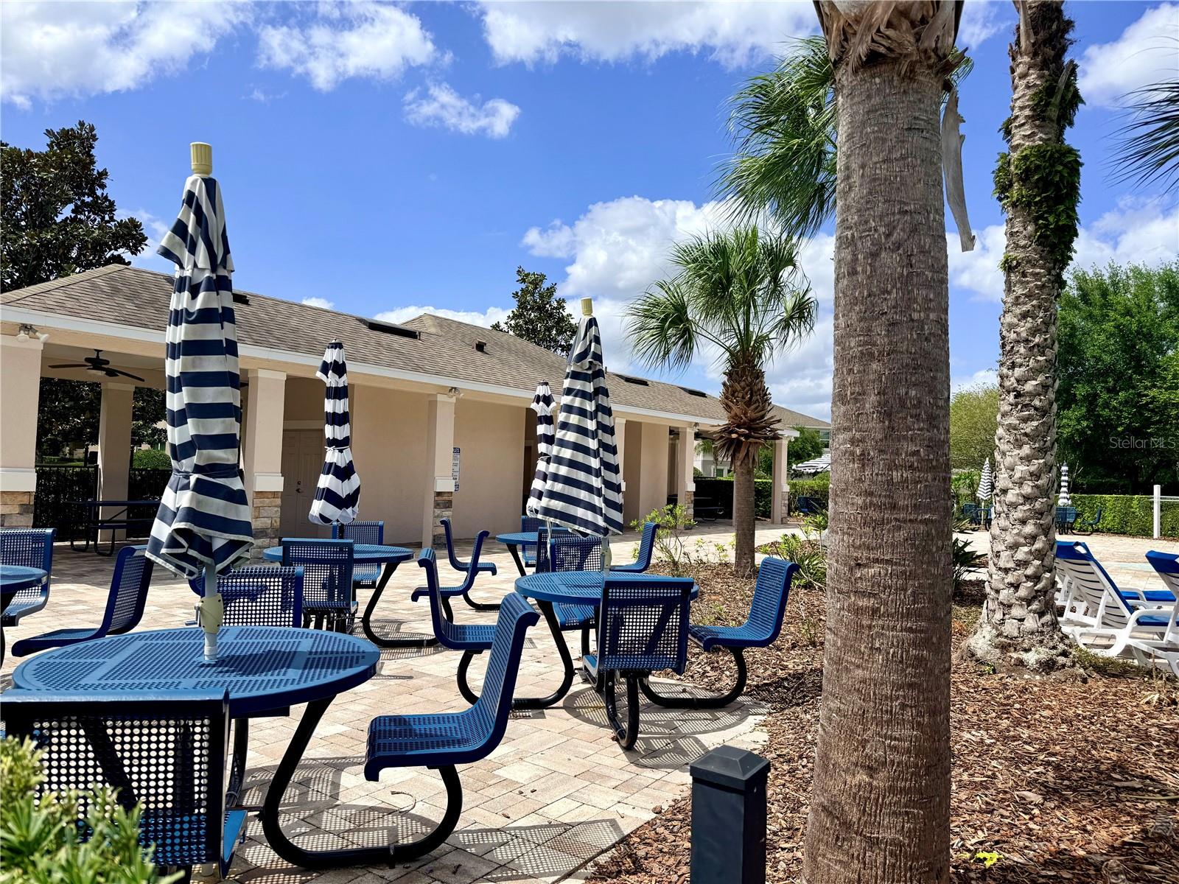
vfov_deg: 56.8
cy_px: 442
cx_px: 590
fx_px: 817
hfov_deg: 71.6
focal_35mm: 24
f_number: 1.78
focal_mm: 6.76
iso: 80
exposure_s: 1/6173
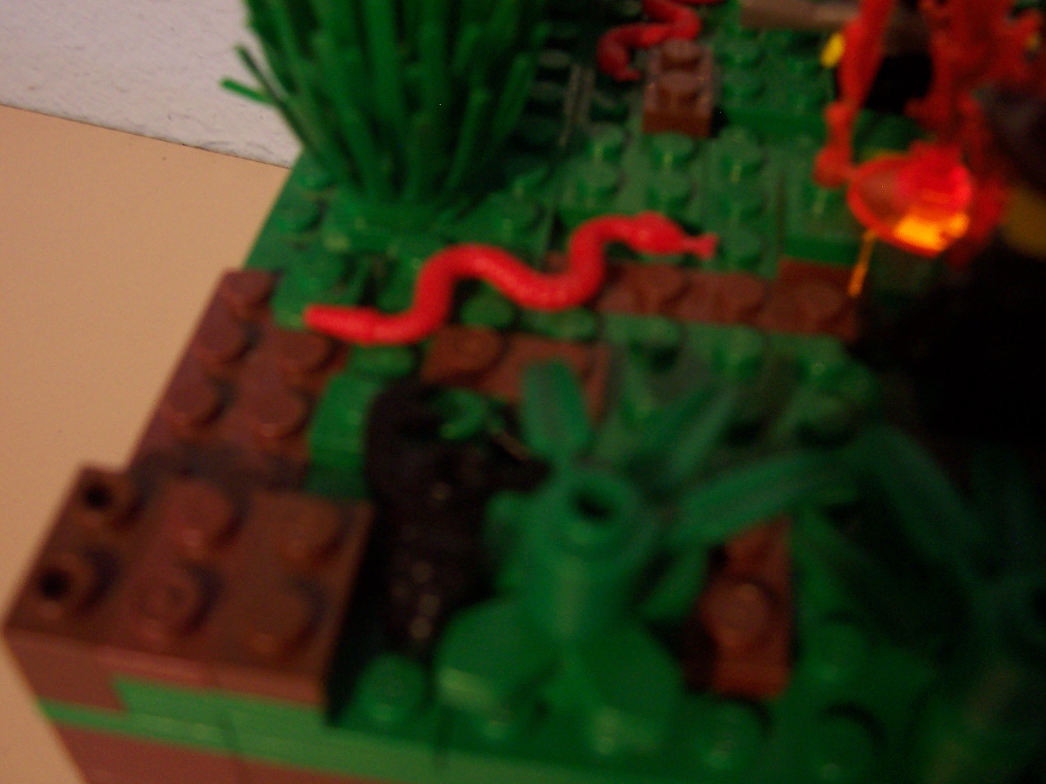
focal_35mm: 37
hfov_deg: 50.1
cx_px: 523
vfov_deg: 38.7
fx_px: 1118
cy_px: 392
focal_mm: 5.6
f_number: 2.8
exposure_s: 1/8
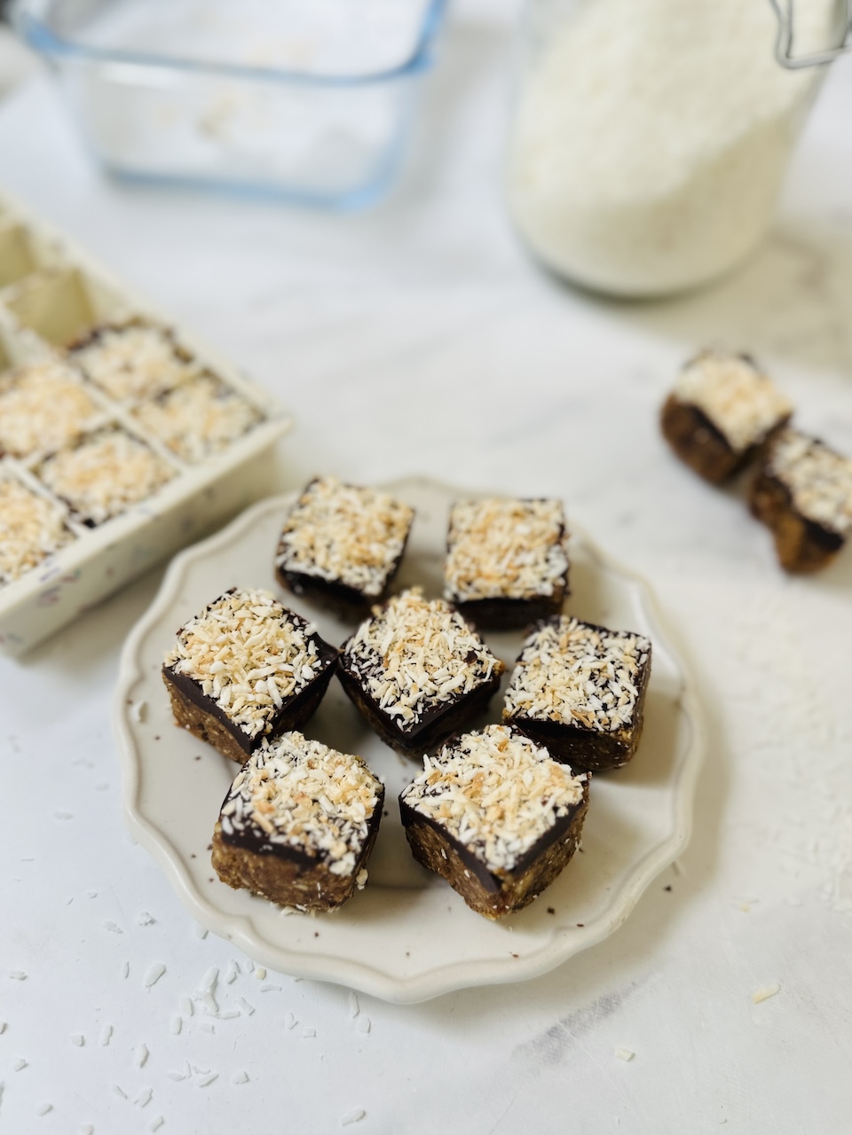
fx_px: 788
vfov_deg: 71.6
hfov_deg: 56.8
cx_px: 426
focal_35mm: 24
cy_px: 568
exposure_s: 1/121
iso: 100
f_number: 1.78
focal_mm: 6.86
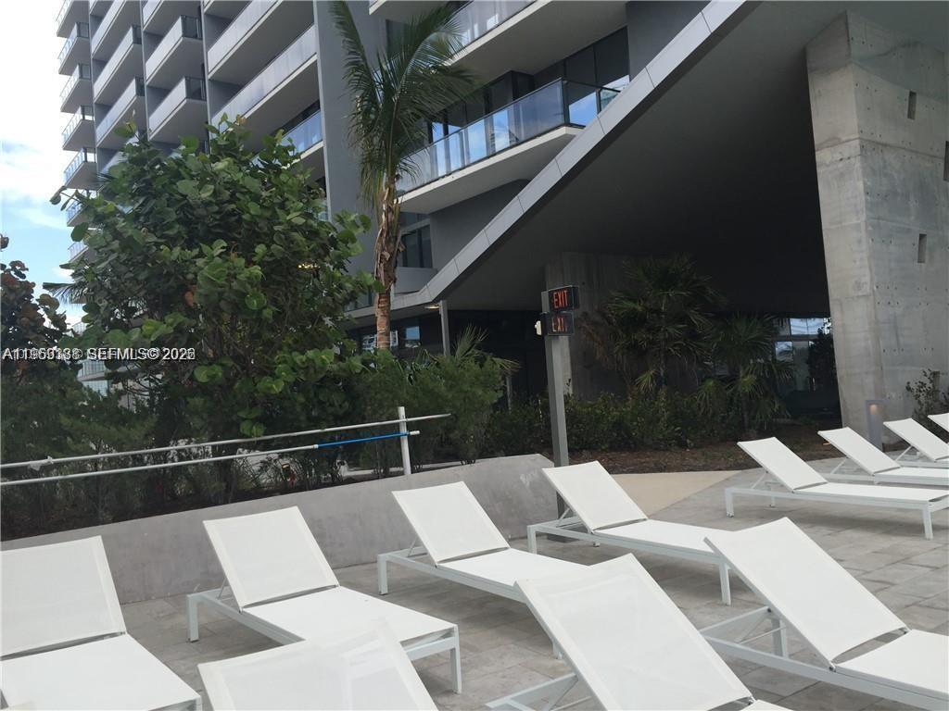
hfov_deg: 61.7
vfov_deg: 48.2
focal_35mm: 29
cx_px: 474
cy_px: 356
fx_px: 795
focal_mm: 4.15
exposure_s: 1/775
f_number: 2.2
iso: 32
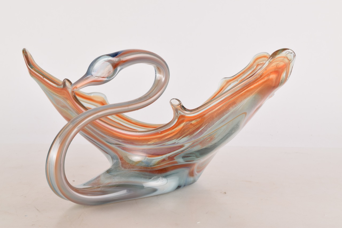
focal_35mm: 57
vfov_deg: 23.8
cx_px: 171
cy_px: 114
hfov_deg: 35.1
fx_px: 541
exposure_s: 1/125
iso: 100
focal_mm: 38
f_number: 16
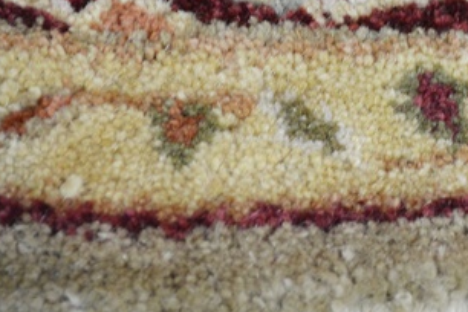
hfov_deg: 10.2
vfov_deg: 6.9
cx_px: 522
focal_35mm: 198
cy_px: -58
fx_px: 2580
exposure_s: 1/50
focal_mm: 45
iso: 800
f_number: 5.3
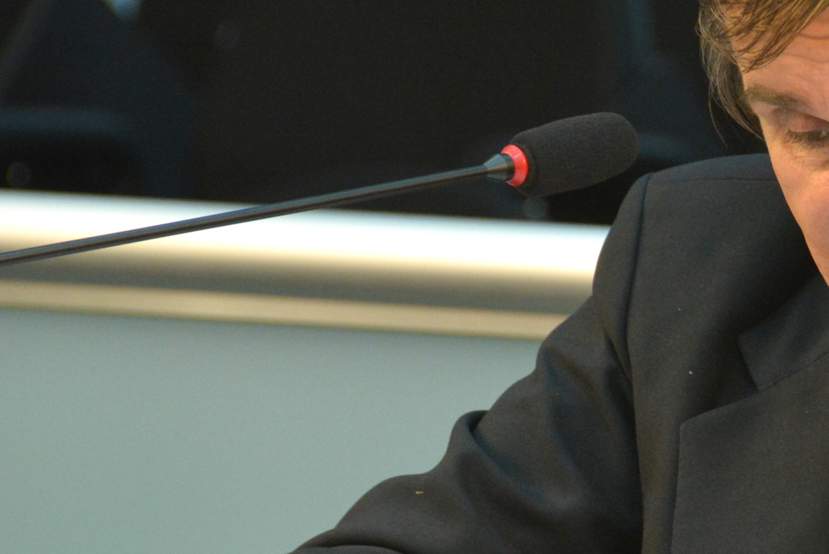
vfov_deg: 2.2
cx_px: 839
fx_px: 14496
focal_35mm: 629
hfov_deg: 3.3
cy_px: 337
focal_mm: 170
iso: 2000
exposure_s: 1/125
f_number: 5.6
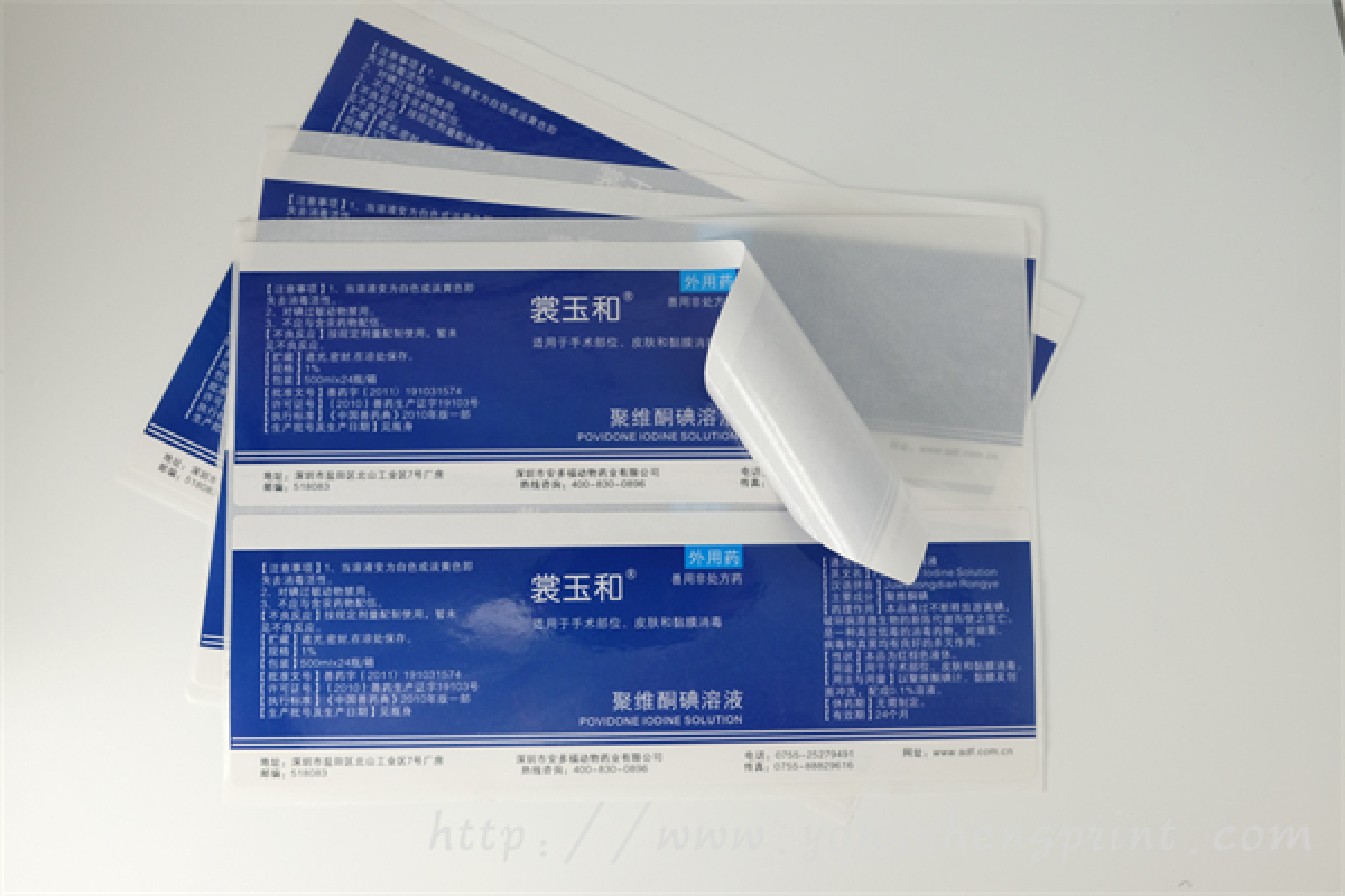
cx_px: 672
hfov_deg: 53.1
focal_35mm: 36
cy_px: 448
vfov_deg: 36.9
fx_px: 1345
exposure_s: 1/60
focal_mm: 24.3
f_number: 8
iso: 640
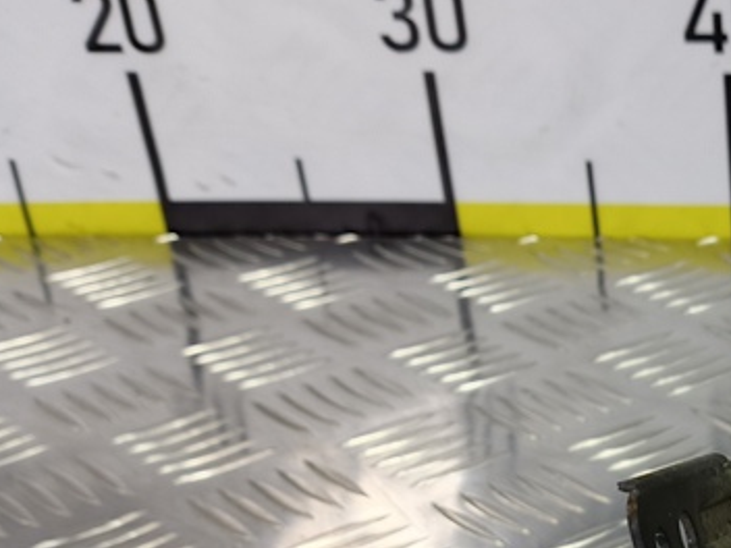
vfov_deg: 19.8
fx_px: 1415
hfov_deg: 25.8
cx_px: 883
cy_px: 756
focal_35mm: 67
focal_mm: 4.11
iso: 100
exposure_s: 1/33.3
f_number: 1.6
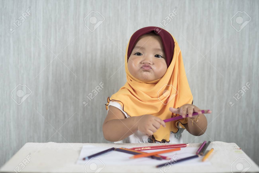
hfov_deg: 23.9
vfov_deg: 16.1
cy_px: 86
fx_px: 612
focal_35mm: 85
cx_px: 130
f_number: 2.8
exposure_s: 1/200
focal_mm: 85
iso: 200
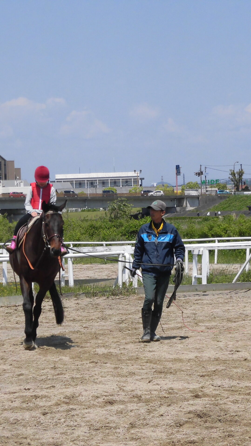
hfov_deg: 9.3
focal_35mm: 131
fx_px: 1550
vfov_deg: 16.4
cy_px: 223
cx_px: 101
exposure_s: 1/160
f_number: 11.8
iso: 100
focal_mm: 16.15
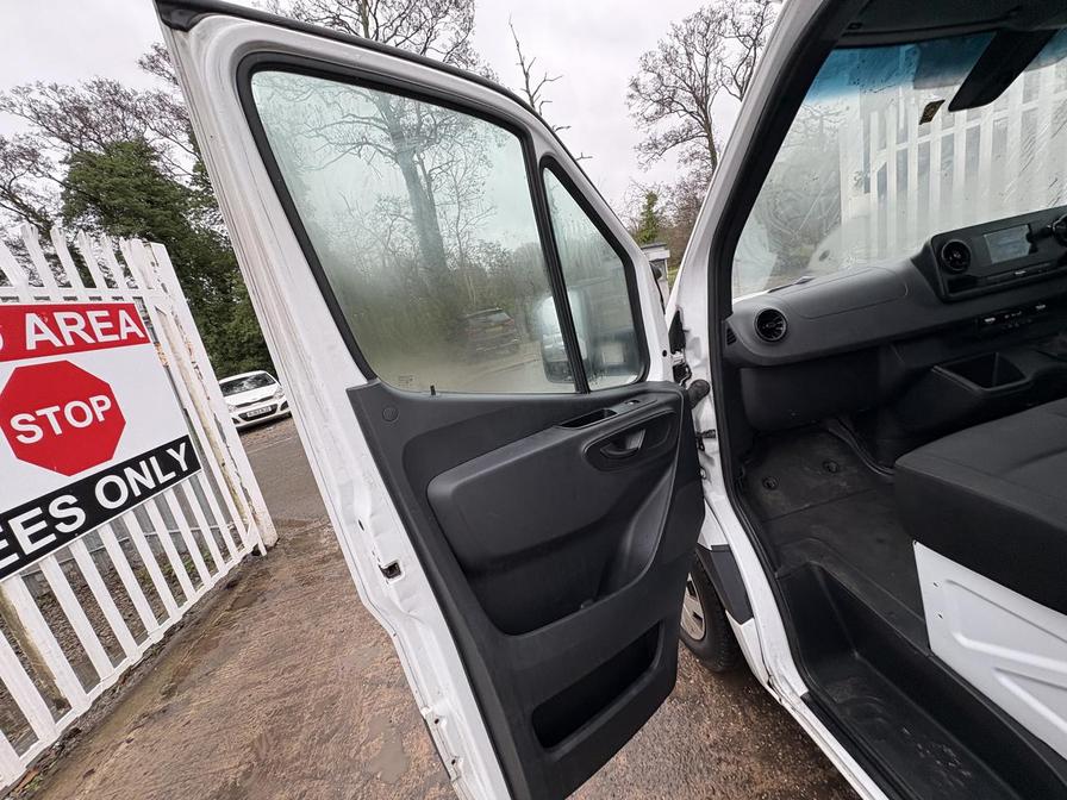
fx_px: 432
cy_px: 400
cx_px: 534
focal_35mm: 14
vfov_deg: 85.7
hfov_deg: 102.1
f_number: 2.2
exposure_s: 1/99
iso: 160
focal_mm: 2.22
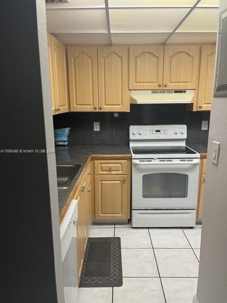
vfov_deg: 67.3
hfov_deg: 53.1
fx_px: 227
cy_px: 152
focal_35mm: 26
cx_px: 114
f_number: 1.6
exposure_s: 1/60
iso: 125
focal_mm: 5.1
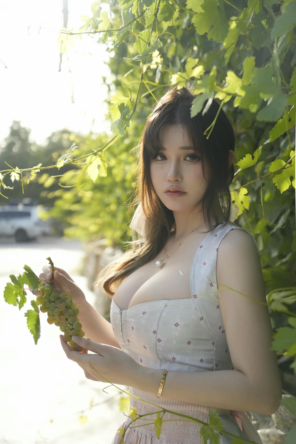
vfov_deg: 38.2
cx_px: 148
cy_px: 222
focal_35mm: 52
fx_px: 641
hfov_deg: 26.0
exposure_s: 1/3200
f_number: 4
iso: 1250
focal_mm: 52
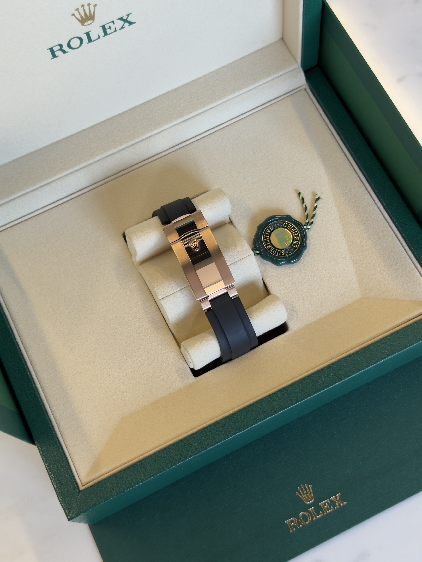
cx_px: 211
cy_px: 281
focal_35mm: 48
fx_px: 780
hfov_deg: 30.3
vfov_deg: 39.7
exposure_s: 1/121
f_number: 1.78
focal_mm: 6.76
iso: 50
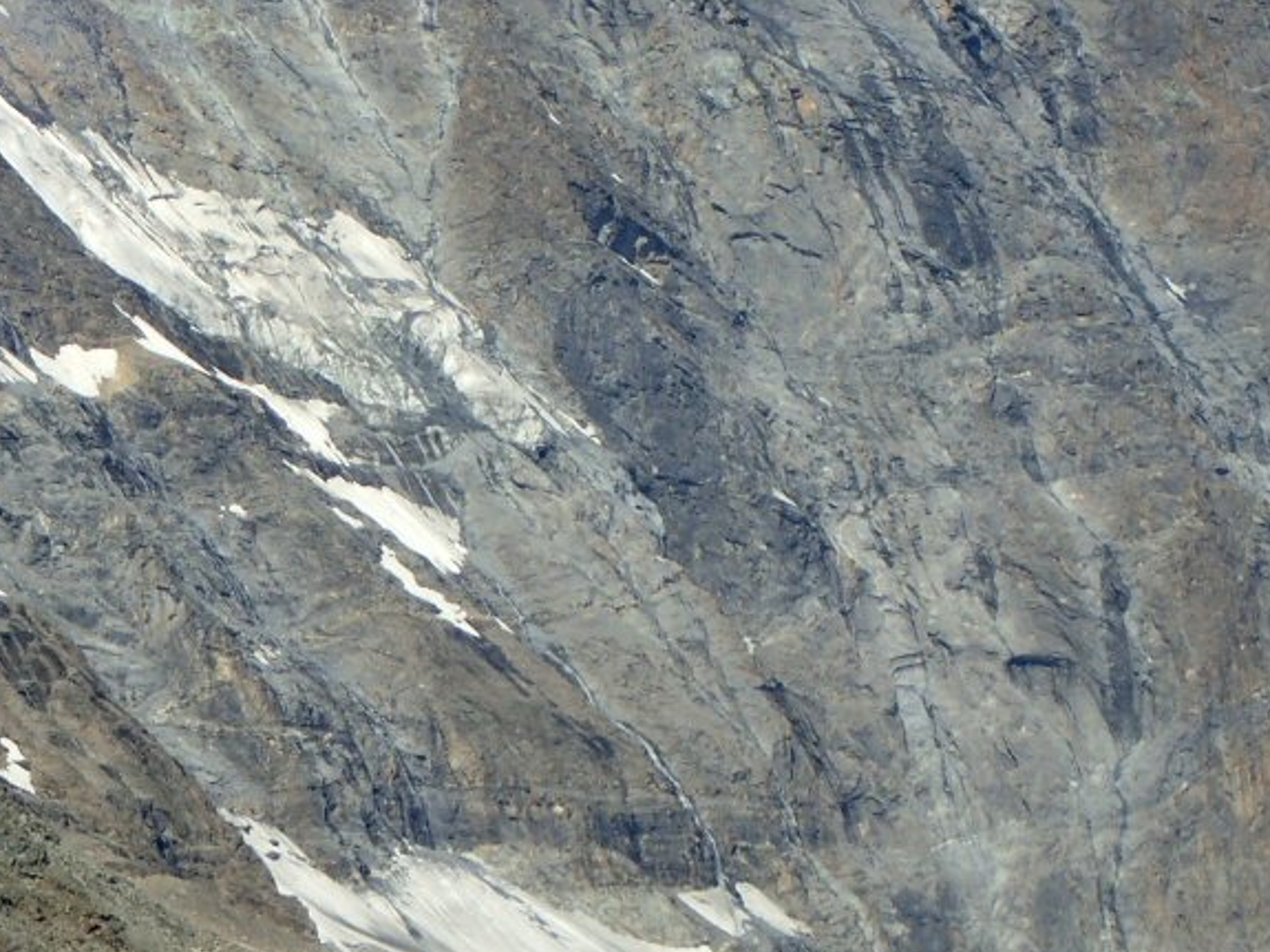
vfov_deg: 6.4
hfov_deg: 8.5
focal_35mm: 232
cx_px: 30
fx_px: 8510
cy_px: -66
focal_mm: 18
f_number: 6.3
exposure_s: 1/320
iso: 100
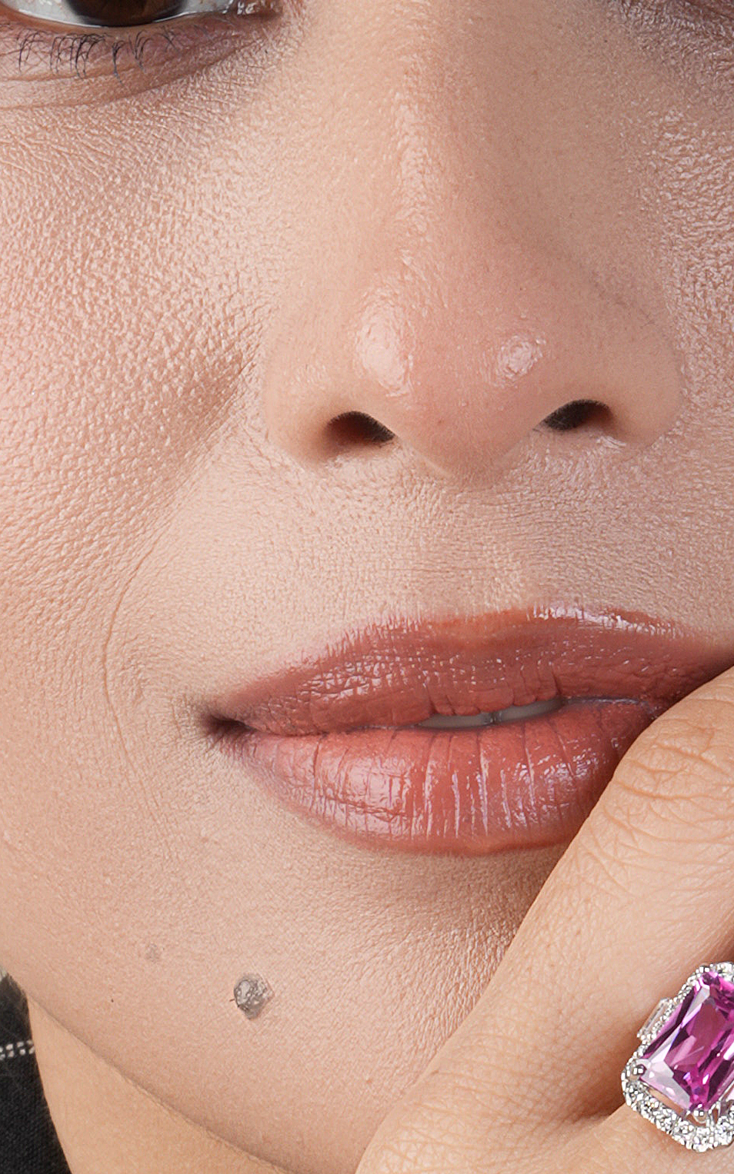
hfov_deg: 3.1
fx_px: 13478
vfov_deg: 5.0
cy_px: 1009
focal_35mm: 421
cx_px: 582
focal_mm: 90
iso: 100
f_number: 20
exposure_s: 1/125
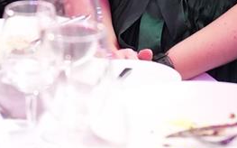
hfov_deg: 9.5
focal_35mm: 222
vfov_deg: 5.8
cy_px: -124
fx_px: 1433
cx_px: 108
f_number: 2.2
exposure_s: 1/100
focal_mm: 53
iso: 10000
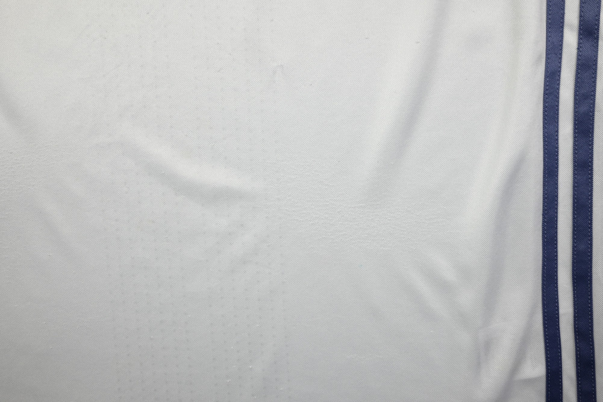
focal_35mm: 34
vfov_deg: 39.4
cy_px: 201
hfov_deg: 56.5
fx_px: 561
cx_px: 302
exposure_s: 1/125
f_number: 5
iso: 200
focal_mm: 33.5
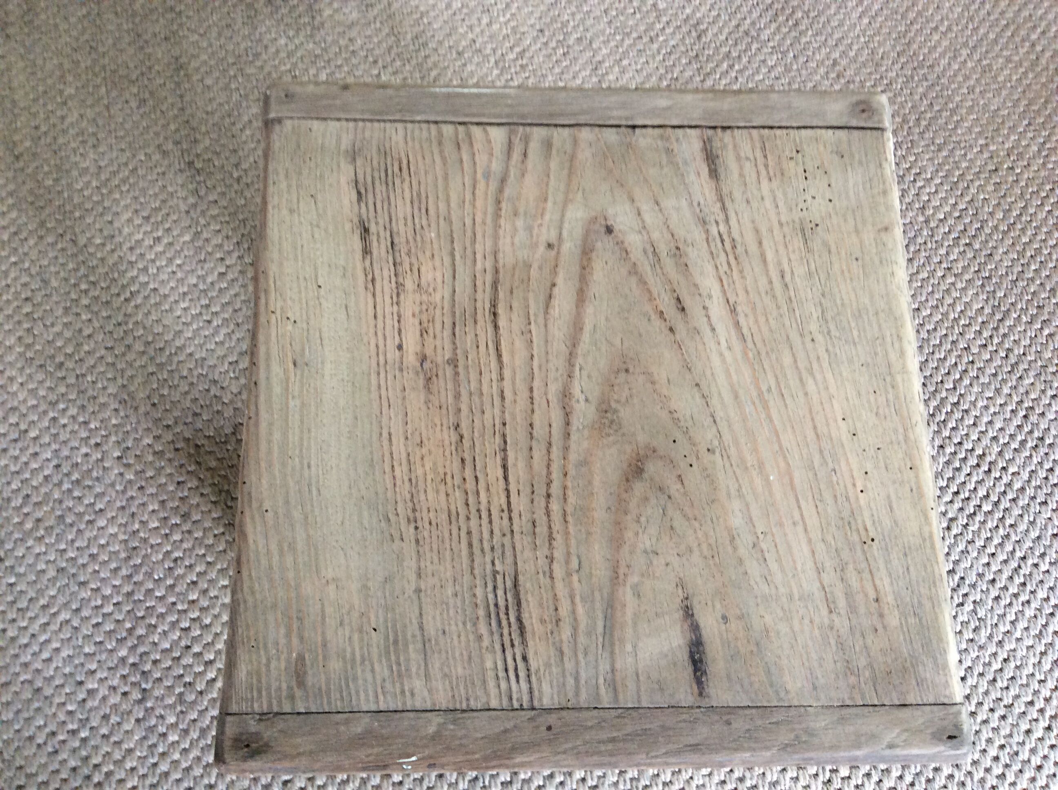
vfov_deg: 44.1
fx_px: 977
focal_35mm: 32
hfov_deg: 56.9
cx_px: 529
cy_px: 395
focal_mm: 3.3
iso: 125
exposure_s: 1/25
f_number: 2.4
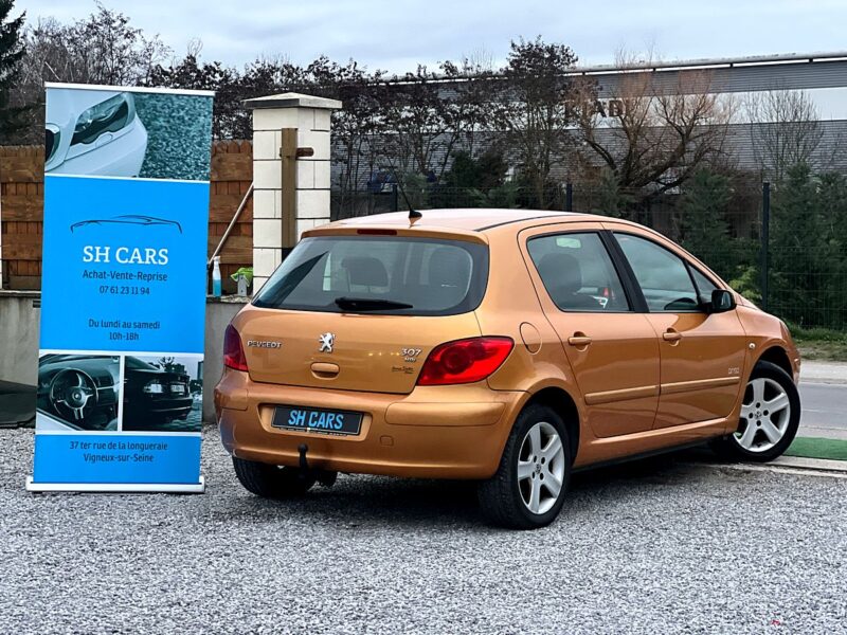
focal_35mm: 77
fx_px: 1884
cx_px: 424
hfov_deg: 25.3
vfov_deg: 19.1
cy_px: 318
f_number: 2.8
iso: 400
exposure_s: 1/14
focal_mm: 9
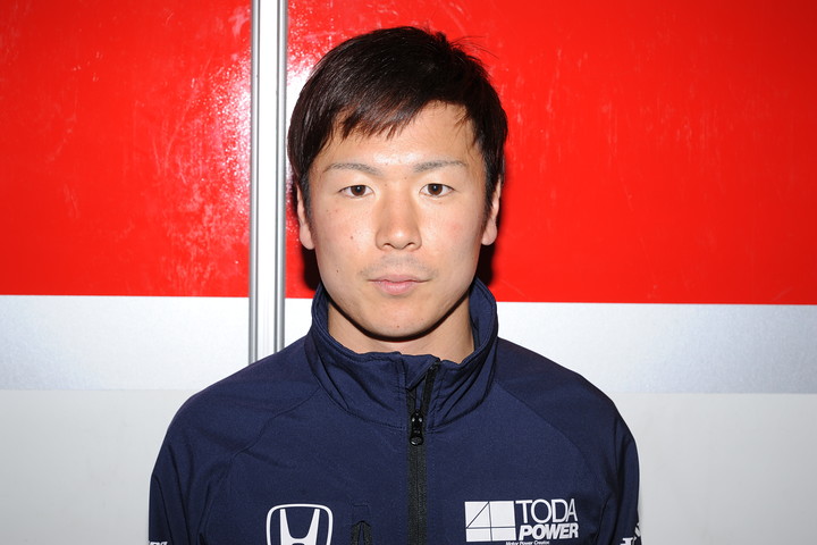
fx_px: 1248
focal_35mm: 55
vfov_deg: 24.6
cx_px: 408
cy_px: 272
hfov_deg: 36.2
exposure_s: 1/60
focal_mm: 55
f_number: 8
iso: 400
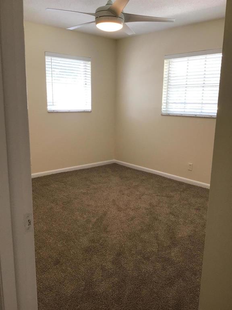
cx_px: 116
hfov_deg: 45.4
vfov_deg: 58.4
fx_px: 277
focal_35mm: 31
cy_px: 155
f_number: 2.4
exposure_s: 1/30
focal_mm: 3.3
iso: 32
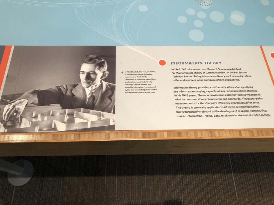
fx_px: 222
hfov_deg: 63.4
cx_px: 137
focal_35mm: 28
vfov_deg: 49.7
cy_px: 102
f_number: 1.8
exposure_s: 1/17
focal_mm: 3.99
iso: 40
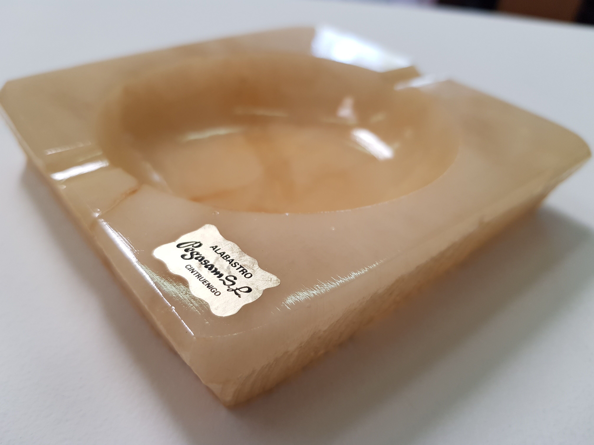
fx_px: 446
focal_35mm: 26
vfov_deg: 53.1
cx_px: 297
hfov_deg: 67.3
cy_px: 222
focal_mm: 4.2
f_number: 1.7
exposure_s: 1/100
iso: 64
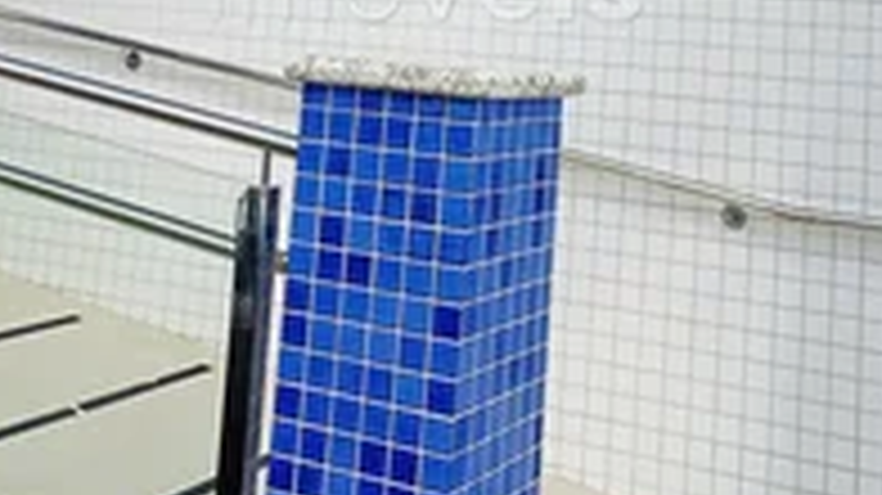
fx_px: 1356
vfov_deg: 19.3
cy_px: -122
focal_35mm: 58
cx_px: 518
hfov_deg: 35.9
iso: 50
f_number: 1.8
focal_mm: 3.84
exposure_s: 1/401
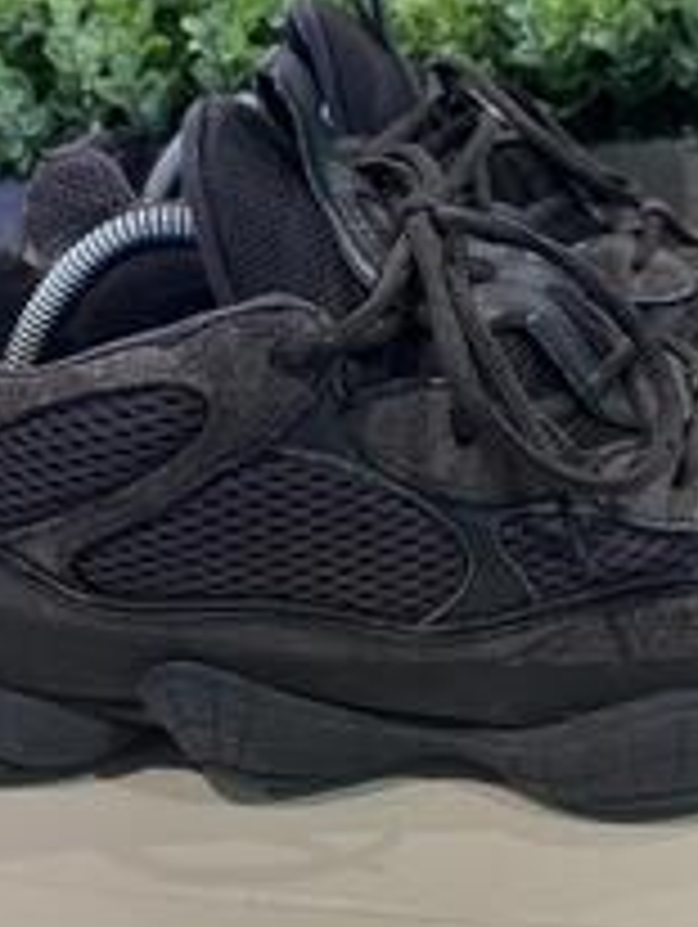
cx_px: 450
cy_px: 477
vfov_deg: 39.6
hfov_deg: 30.2
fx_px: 1288
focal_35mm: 48
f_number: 1.5
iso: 200
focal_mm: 5.7
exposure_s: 1/60
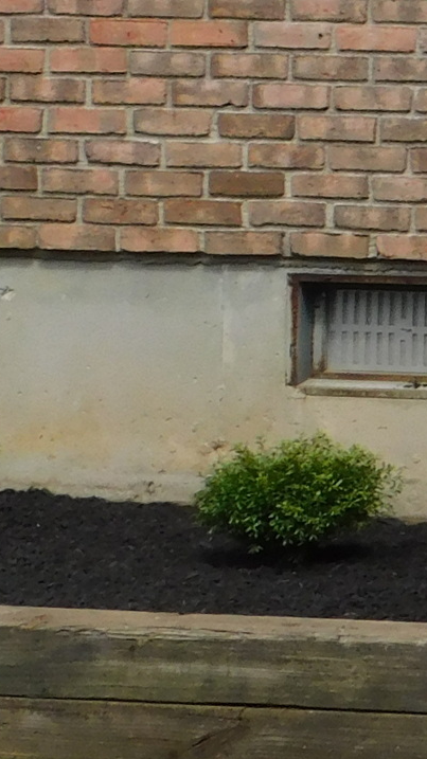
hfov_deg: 6.4
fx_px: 3384
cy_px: -110
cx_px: 1391
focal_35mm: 168
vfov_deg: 12.6
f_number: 3.5
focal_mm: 6.3
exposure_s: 1/1250
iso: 125
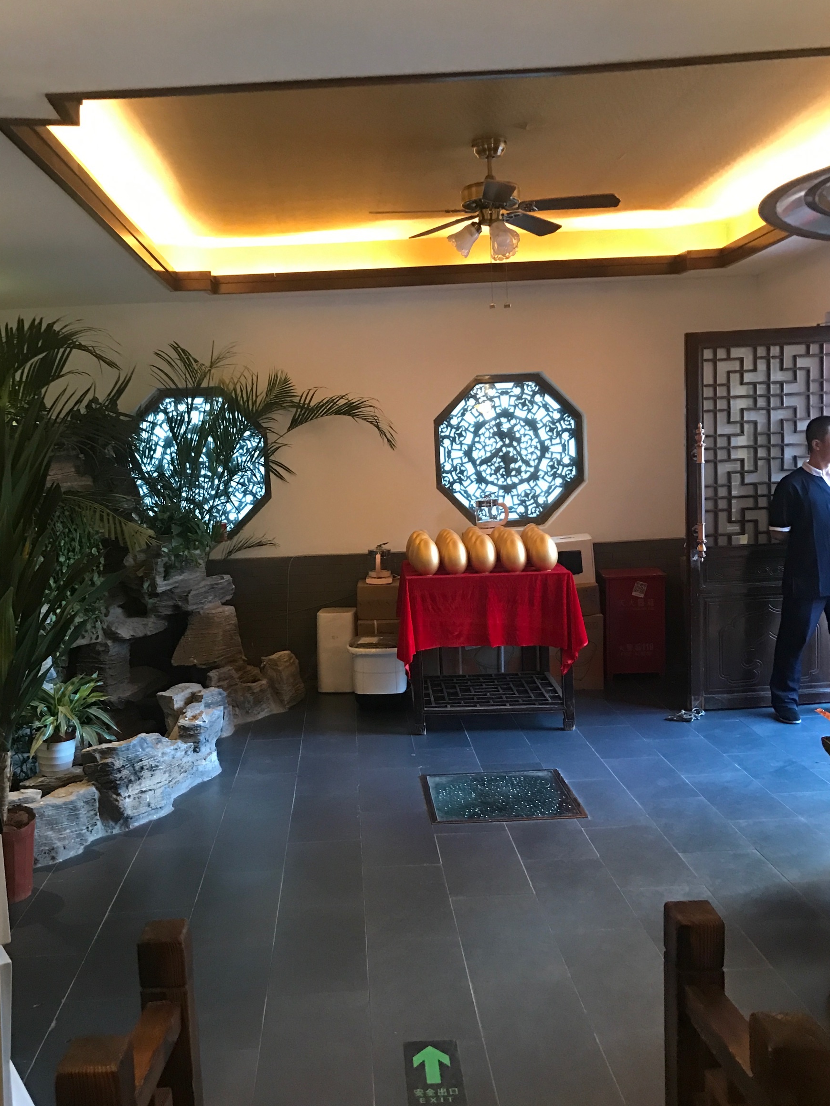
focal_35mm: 33
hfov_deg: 42.9
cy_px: 558
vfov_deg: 55.3
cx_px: 355
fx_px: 1055
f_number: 1.8
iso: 100
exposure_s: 1/14
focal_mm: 3.99
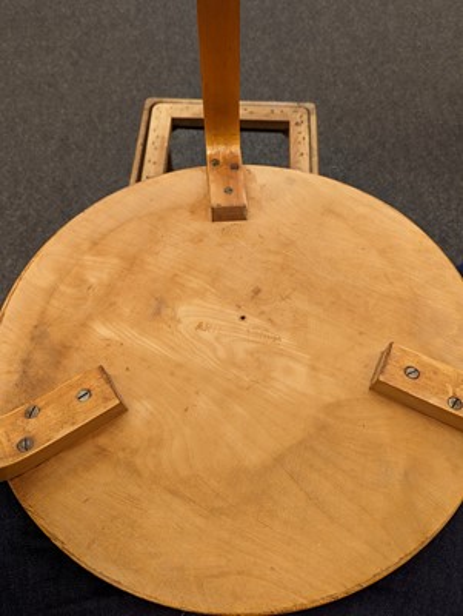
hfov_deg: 56.9
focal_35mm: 24
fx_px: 427
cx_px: 232
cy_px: 308
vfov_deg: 71.5
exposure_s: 1/50
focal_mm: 6.81
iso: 309
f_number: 1.85
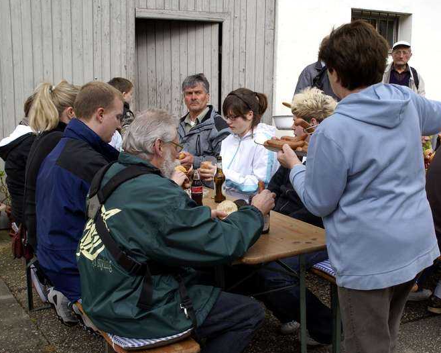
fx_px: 626
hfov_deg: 38.7
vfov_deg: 31.4
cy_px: 176
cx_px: 243
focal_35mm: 48
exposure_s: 1/80
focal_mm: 28
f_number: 11
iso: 100
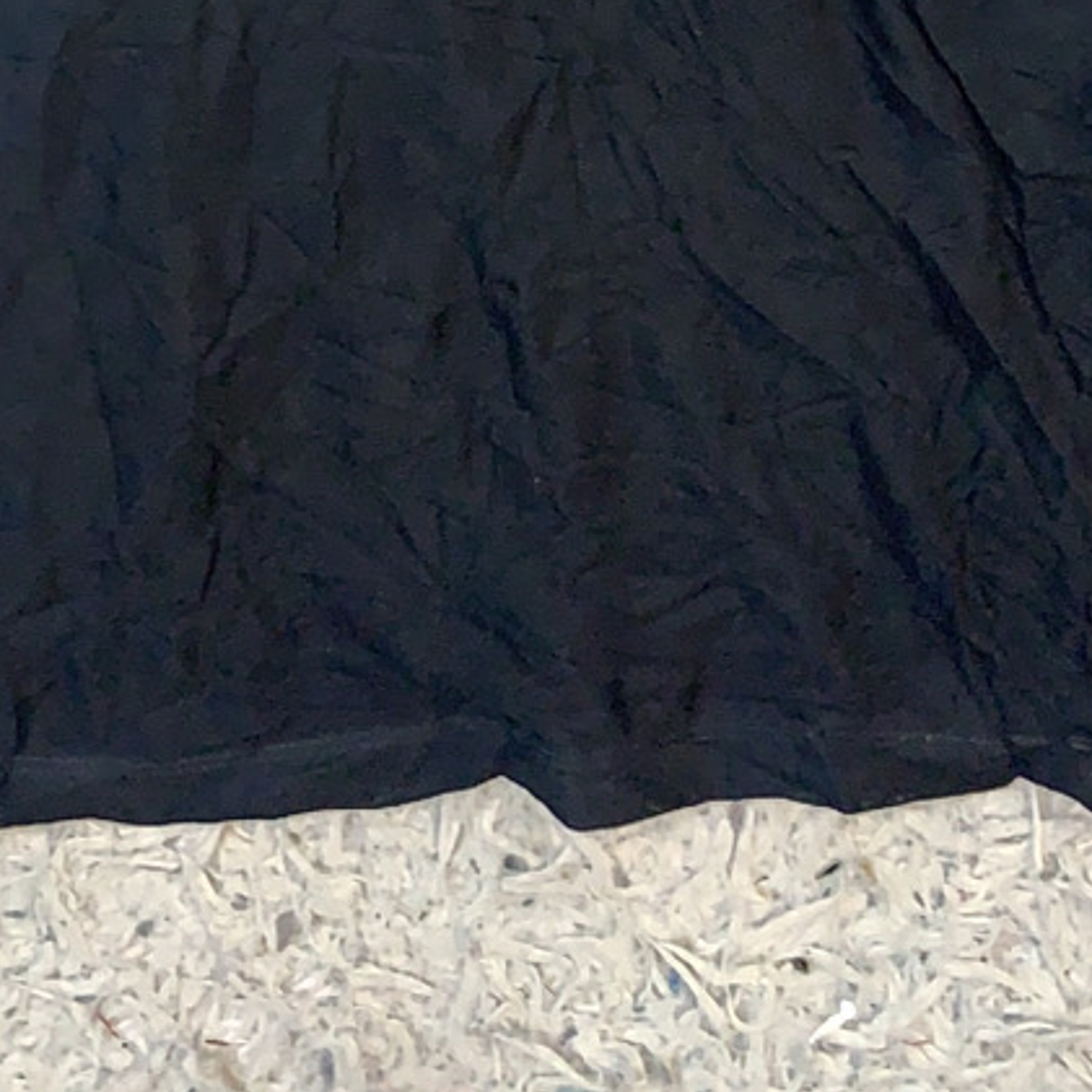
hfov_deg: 29.1
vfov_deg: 25.4
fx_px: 2106
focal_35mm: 59
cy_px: -293
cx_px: 589
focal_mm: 4.25
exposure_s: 1/100
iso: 100
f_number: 1.8
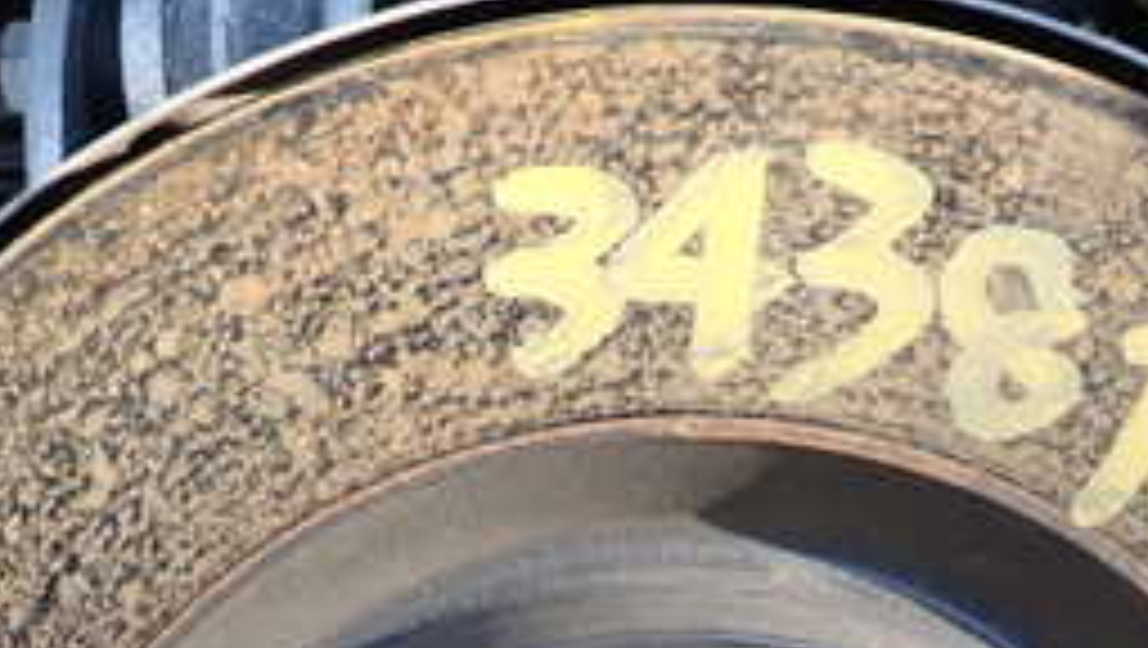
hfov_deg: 32.8
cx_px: 608
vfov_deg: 17.5
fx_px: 1950
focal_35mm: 64
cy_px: 891
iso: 100
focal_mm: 4.5
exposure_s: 1/200
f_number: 2.8
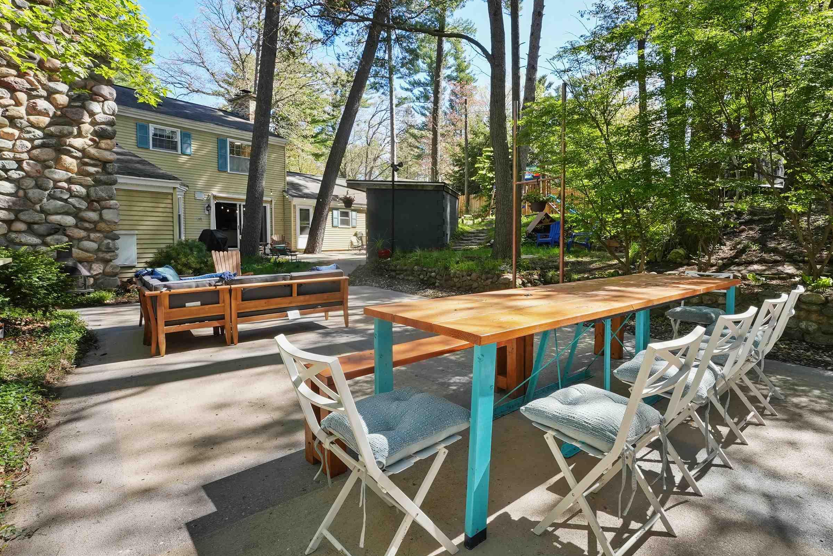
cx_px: 484
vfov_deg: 67.3
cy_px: 253
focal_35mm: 18
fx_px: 417
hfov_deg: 89.2
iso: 640
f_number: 13
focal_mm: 14
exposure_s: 1/40
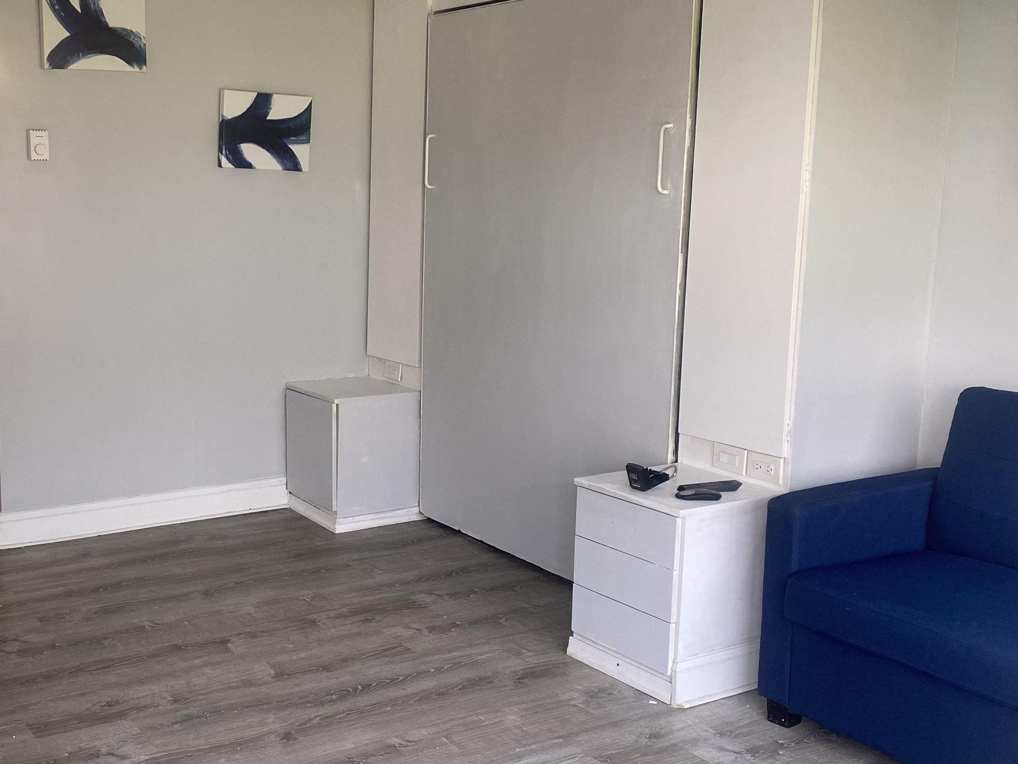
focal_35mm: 41
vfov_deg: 35.1
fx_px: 1206
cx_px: 309
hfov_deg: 44.8
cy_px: 393
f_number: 1.8
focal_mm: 4.25
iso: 100
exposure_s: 1/122
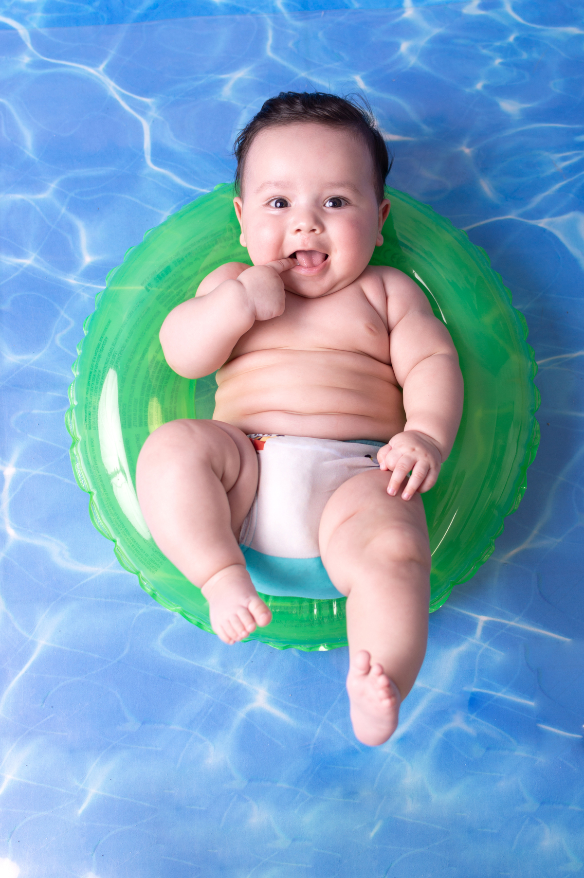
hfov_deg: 25.7
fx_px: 1280
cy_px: 439
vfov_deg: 37.9
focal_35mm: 52
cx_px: 292
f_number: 3.2
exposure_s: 1/160
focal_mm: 35
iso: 100
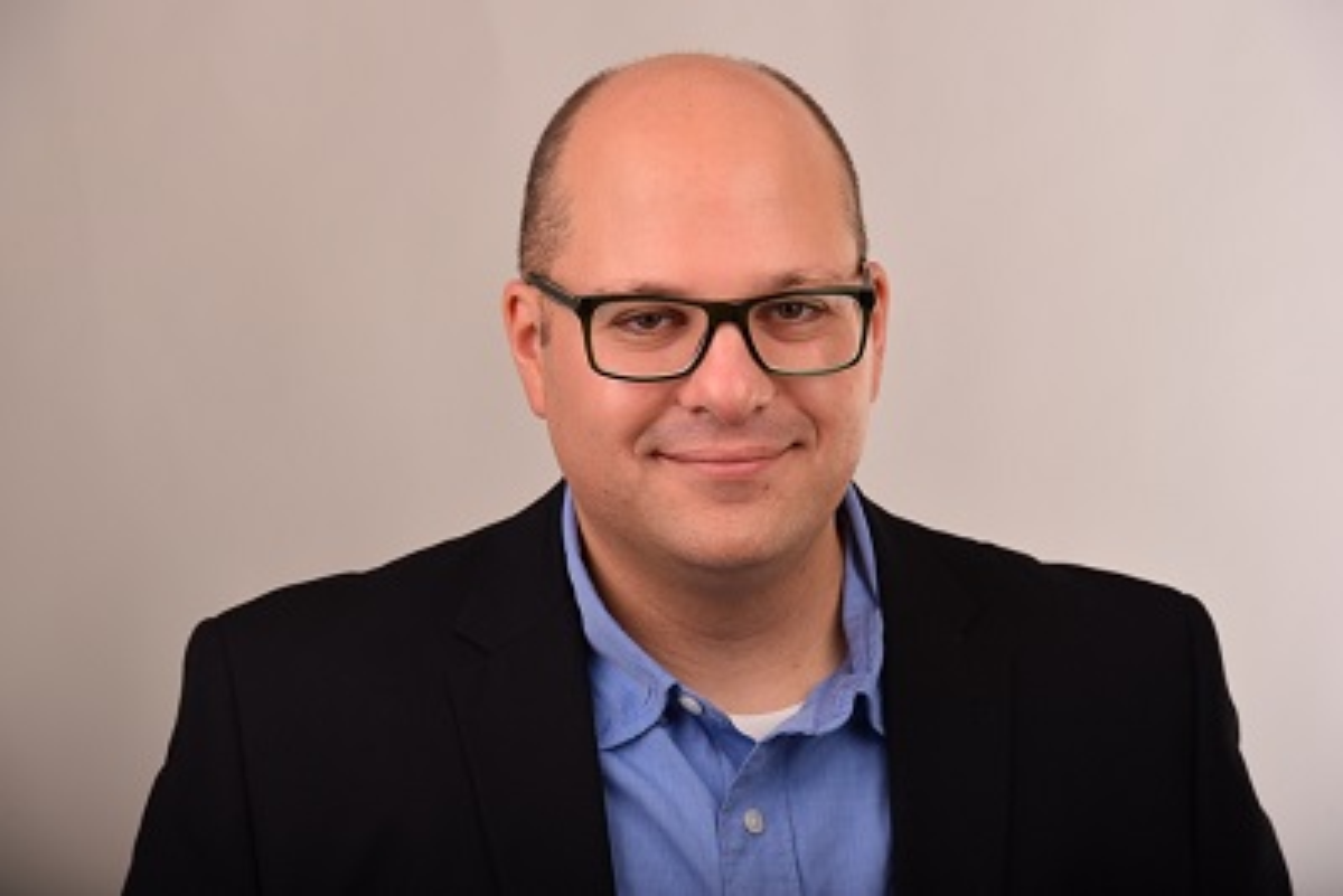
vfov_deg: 10.2
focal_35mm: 135
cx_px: 672
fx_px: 5038
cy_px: 448
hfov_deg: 15.2
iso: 100
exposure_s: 1/200
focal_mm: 135
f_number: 9
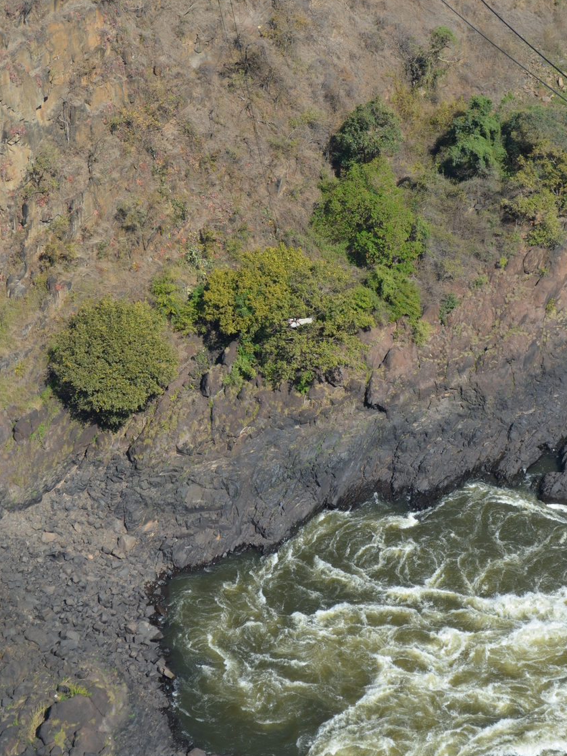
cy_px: 336
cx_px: 285
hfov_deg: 16.3
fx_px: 1978
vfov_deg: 21.6
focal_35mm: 91
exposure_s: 1/250
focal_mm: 55
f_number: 8
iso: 125
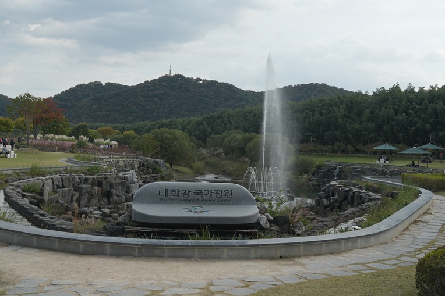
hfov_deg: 51.3
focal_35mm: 38
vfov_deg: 35.5
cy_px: 148
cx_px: 222
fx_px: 463
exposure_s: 1/125
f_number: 9
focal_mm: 25
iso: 125
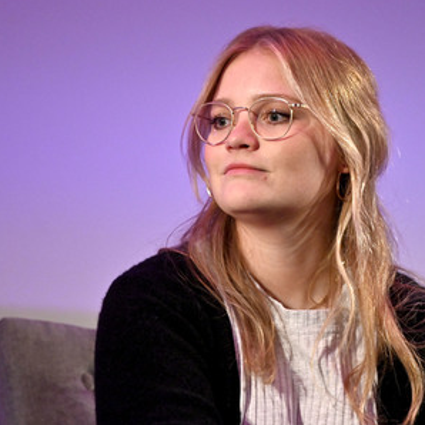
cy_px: 212
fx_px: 3487
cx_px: 260
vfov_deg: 7.0
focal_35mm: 251
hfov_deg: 7.0
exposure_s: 1/400
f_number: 2.8
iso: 4000
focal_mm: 195
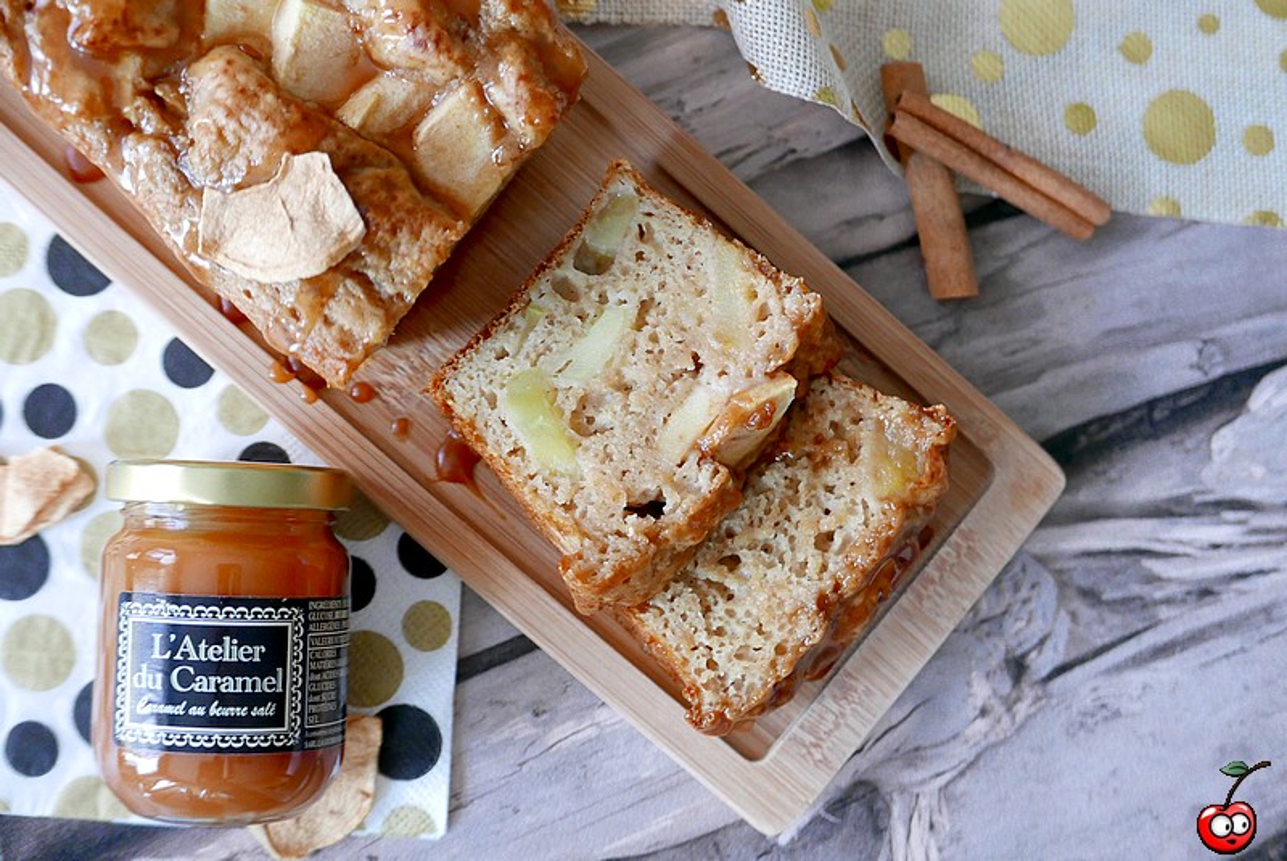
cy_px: 430
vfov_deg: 26.0
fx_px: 1861
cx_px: 644
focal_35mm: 52
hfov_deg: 38.2
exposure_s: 1/25
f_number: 2.8
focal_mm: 23.6
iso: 1600
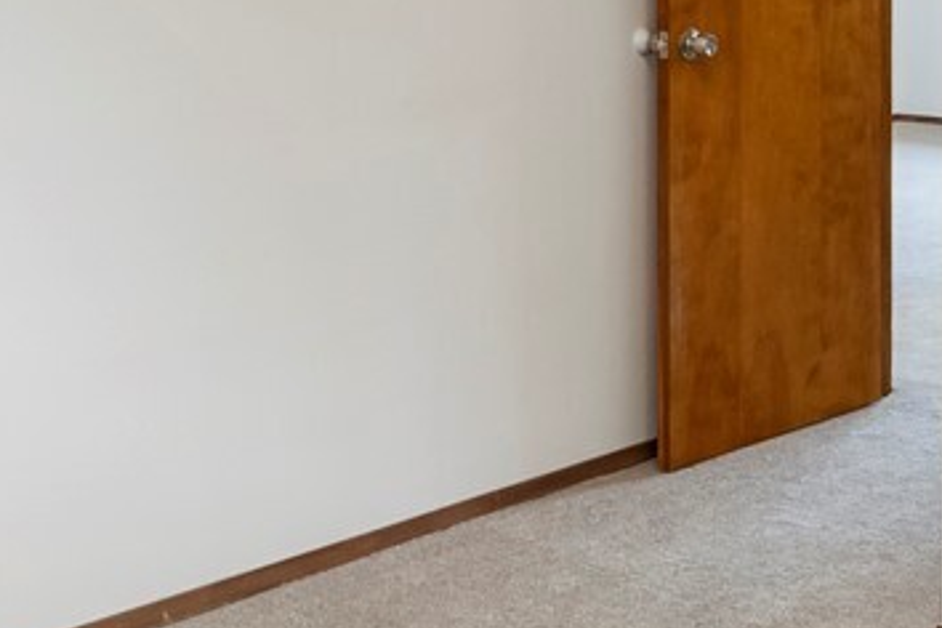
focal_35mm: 72
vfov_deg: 17.9
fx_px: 1884
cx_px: 669
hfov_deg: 27.8
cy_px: -145
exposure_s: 1/40
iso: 800
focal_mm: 10
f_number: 8
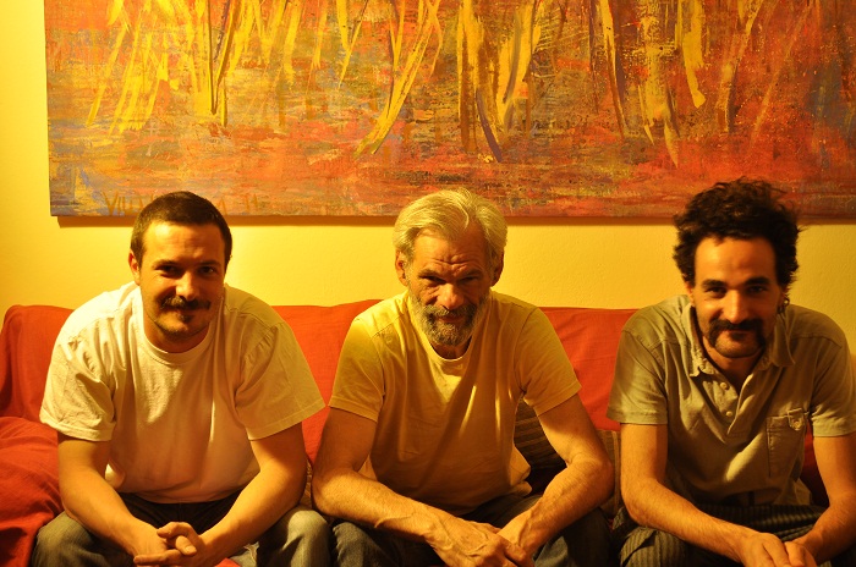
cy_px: 284
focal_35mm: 57
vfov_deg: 23.7
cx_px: 428
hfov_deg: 35.1
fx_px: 1353
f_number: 5
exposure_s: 1
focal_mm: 38
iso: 320
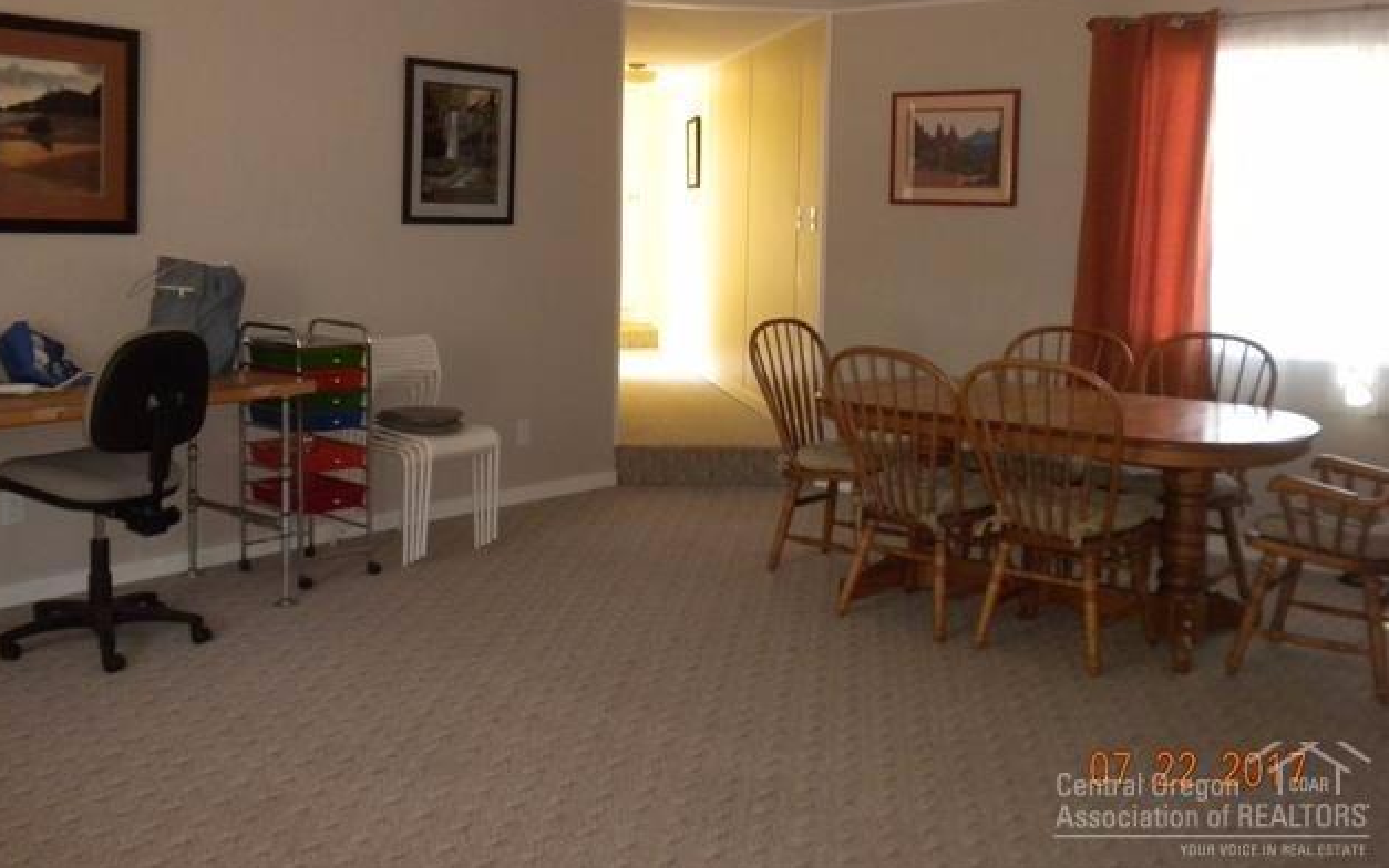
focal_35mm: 40
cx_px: 683
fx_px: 1514
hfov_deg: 49.3
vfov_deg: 31.9
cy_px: 348
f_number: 3.5
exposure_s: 1/30
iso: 400
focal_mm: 6.6
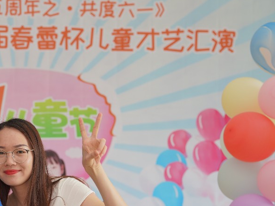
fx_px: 730
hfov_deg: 20.7
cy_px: 148
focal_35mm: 92
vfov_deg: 16.0
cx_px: 5
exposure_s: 1/125
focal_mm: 44
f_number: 2.8
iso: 100
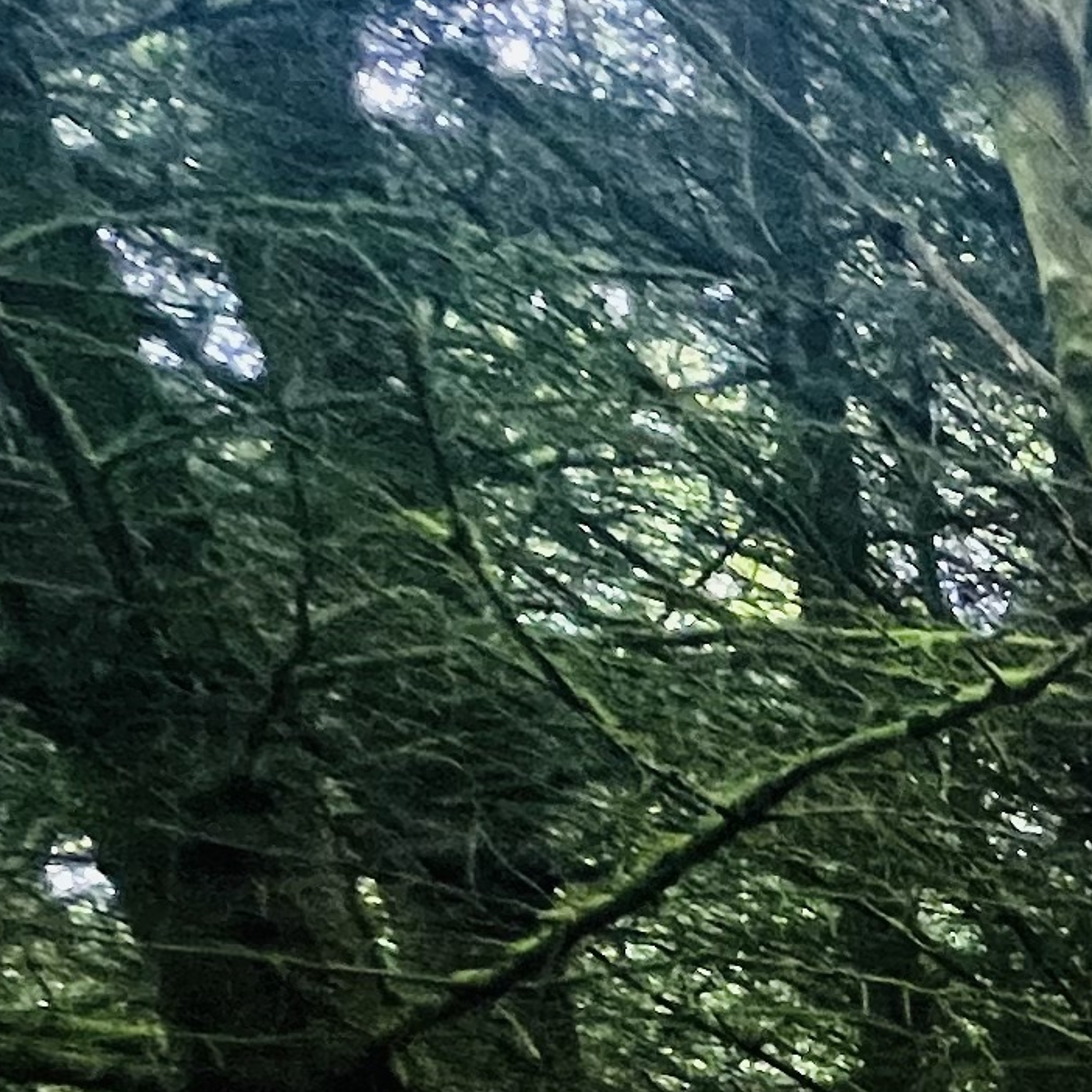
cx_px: 3064
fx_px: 2356
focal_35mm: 66
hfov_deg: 12.5
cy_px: 1828
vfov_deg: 20.5
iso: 200
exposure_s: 1/50
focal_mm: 1.57
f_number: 1.8
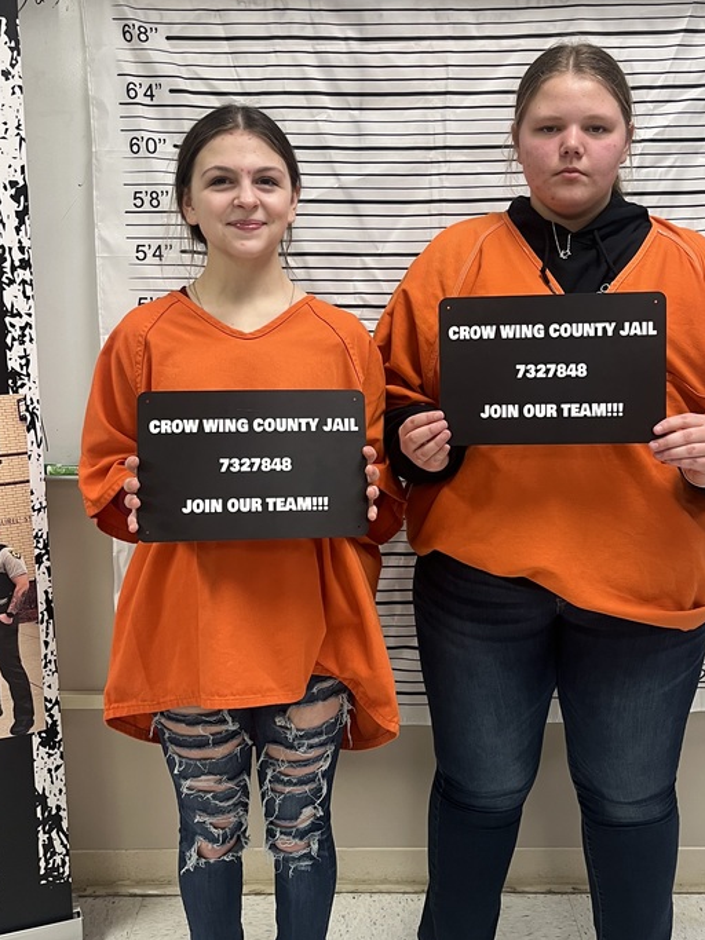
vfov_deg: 47.9
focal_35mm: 39
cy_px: 450
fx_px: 1059
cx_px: 402
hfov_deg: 36.7
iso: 100
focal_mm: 5.1
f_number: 1.6
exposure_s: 1/60
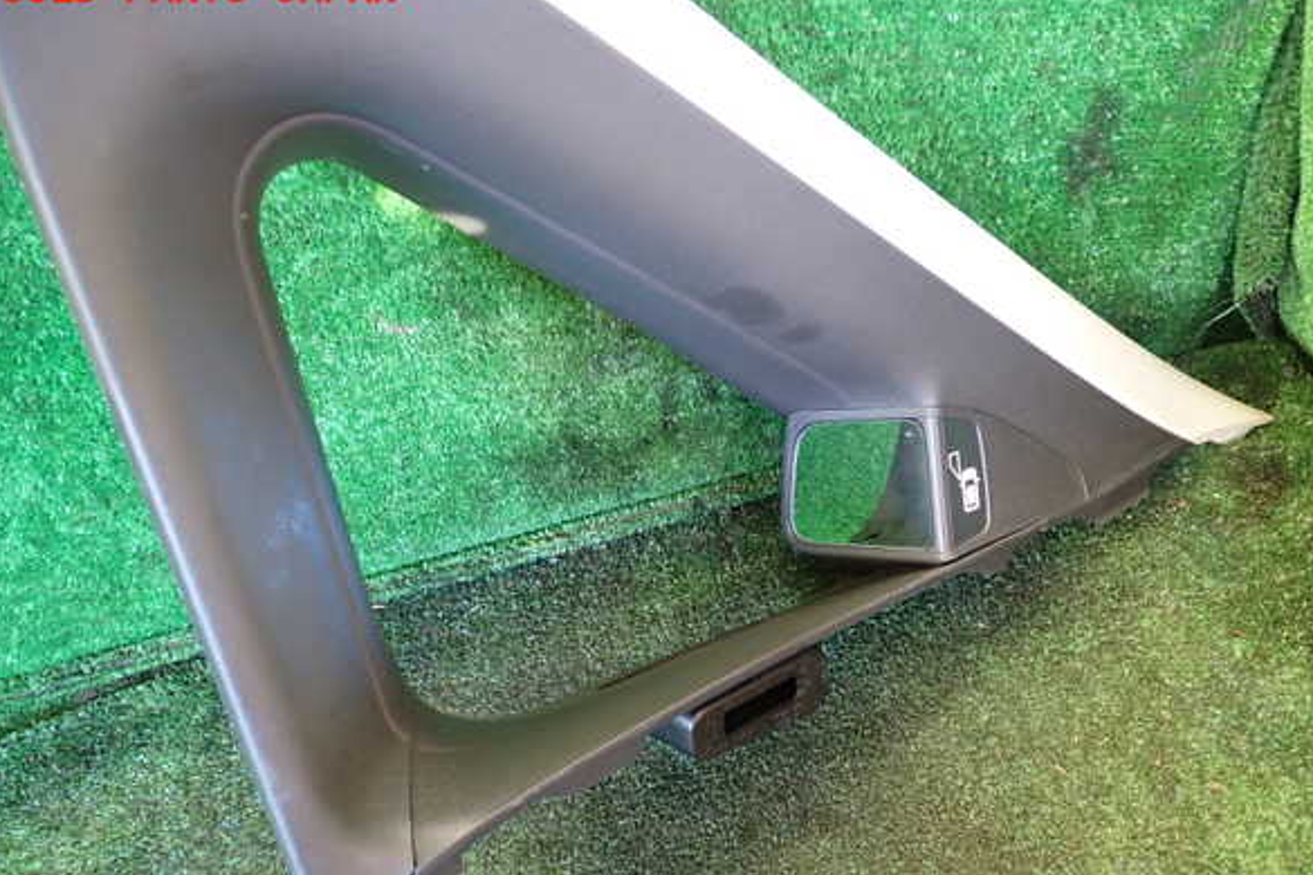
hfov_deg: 58.7
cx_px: 662
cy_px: 464
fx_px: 1167
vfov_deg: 41.1
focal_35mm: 32
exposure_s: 1/30
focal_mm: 5.4
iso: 500
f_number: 2.3
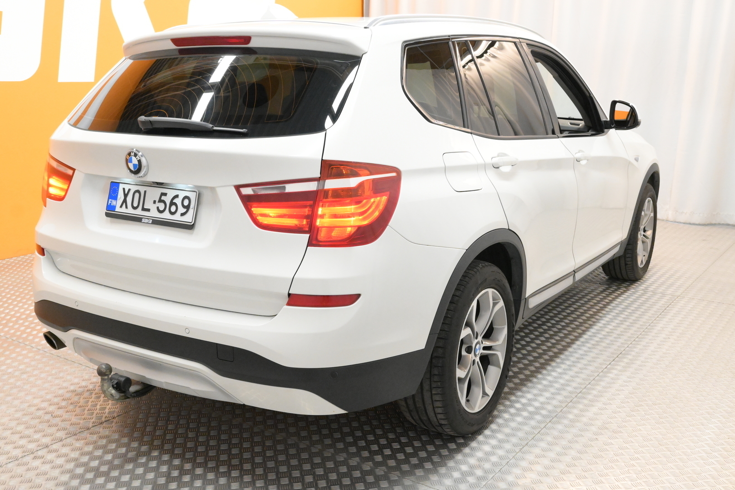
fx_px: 735
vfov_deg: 36.9
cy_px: 245
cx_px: 368
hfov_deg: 53.1
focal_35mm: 36
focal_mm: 24
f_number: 6.3
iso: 6400
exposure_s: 1/160
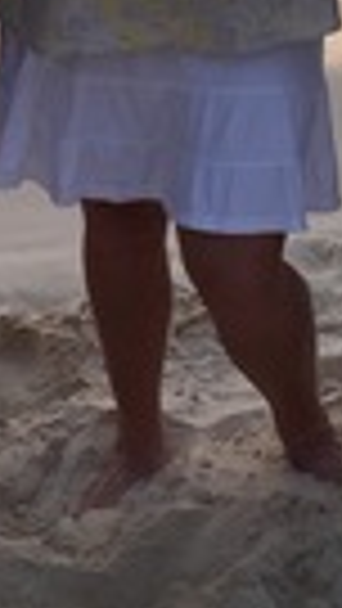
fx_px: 2417
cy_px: -221
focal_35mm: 150
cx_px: -40
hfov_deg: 8.0
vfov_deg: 13.7
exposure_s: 1/163
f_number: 2.2
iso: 32
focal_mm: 4.15
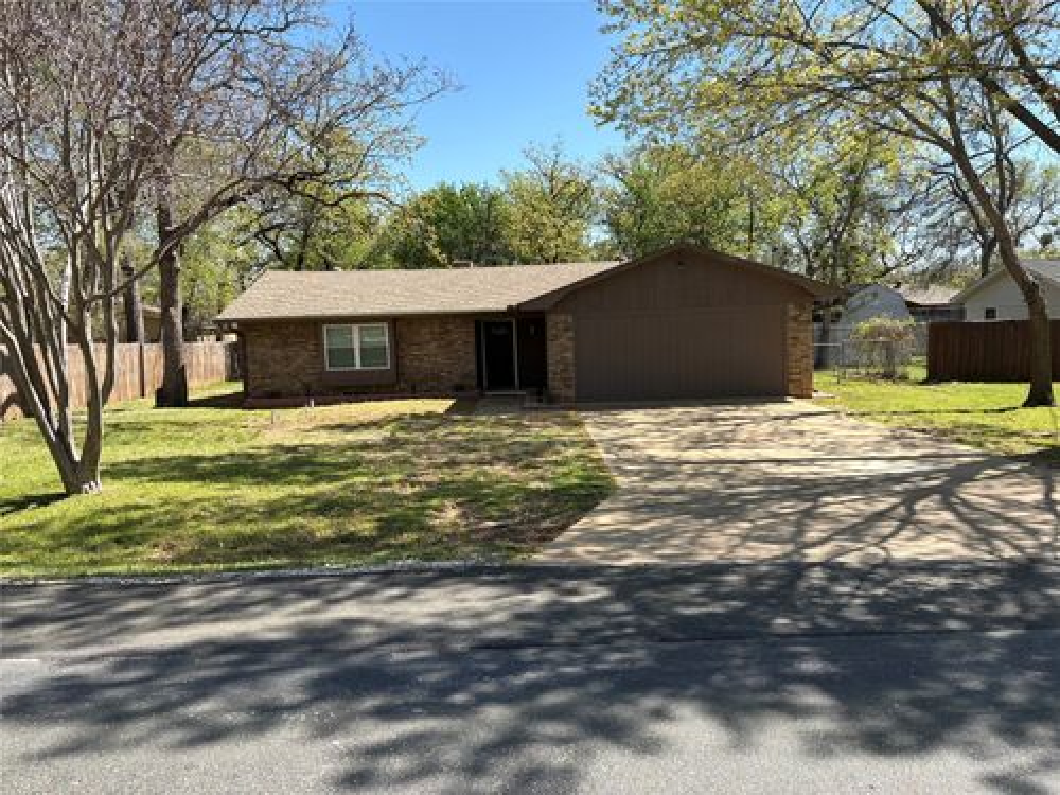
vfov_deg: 53.1
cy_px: 398
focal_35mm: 26
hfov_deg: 67.3
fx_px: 796
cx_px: 530
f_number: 1.6
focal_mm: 5.96
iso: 50
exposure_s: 1/1667
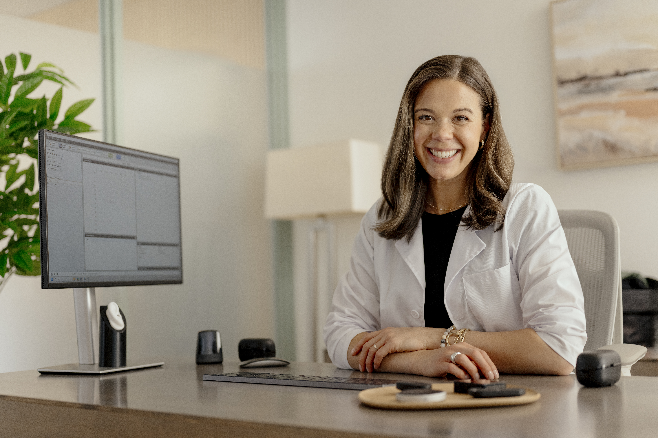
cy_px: 219
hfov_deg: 39.6
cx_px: 329
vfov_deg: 27.0
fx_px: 914
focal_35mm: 50
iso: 640
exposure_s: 1/800
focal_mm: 50
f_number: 2.2
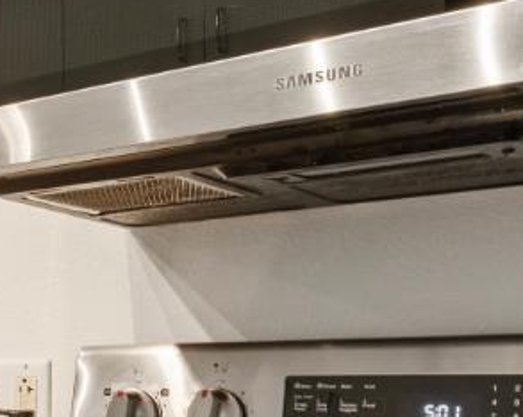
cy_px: 412
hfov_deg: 20.3
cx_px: -316
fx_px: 1191
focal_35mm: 77
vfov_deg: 19.4
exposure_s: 1.3
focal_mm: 16
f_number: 16
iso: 200
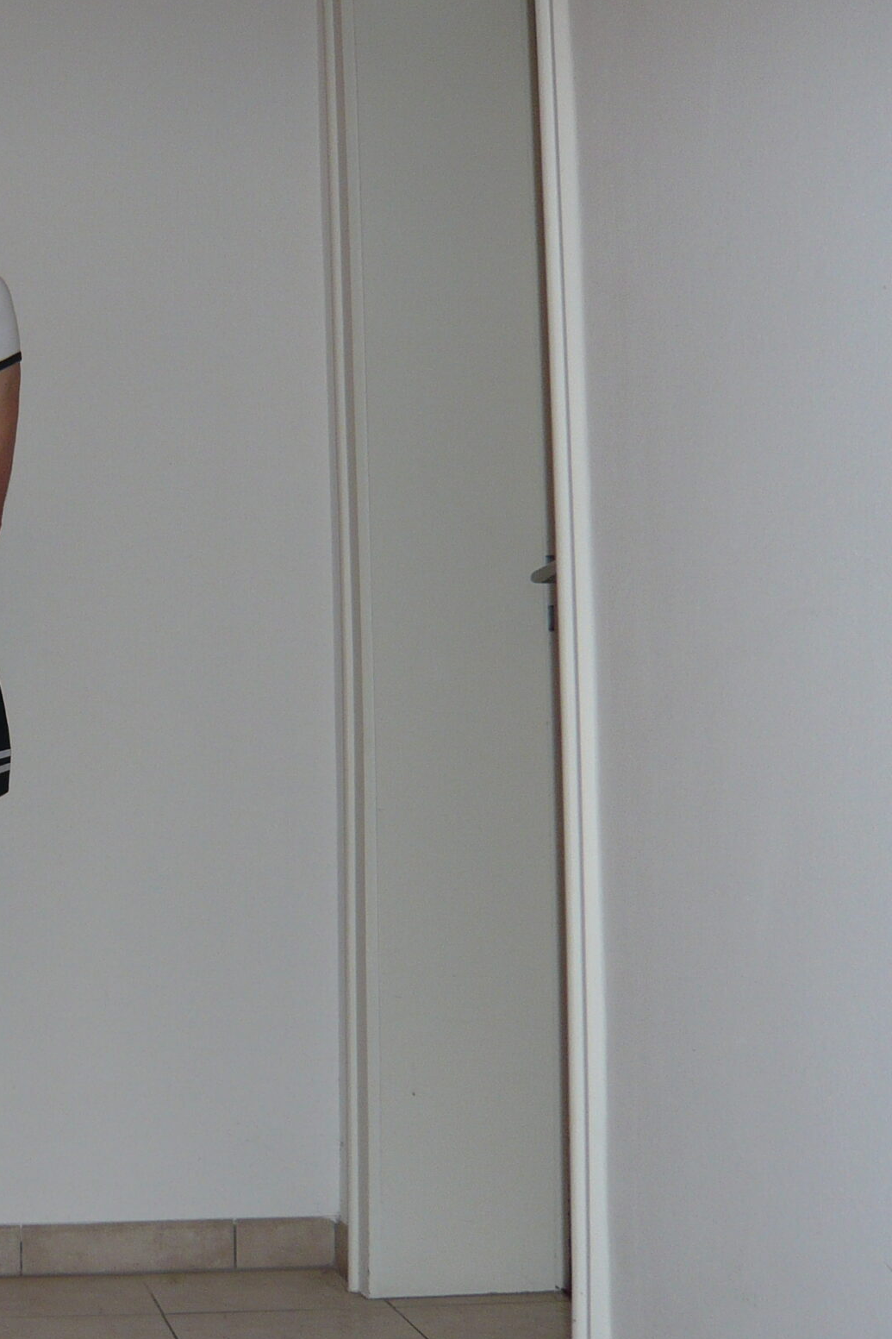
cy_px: 694
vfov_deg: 41.1
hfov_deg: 26.0
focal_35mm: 48
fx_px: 1784
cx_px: -87
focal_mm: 4.6
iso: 100
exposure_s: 1/30
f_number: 2.8
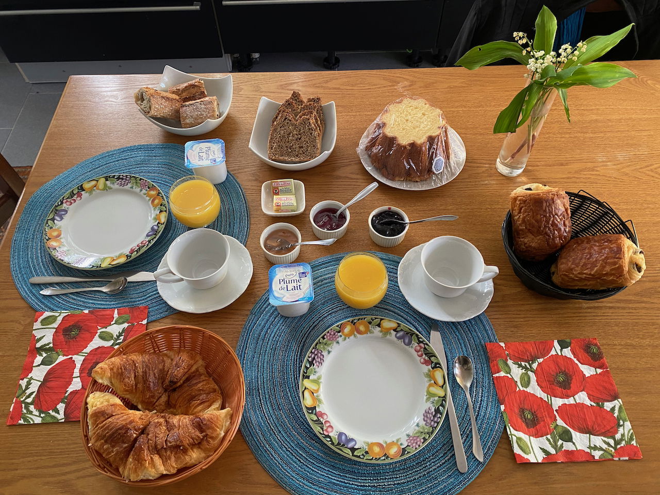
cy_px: 248
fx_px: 496
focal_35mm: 26
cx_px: 330
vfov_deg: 53.1
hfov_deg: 67.3
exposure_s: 1/69
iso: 125
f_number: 1.8
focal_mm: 4.25
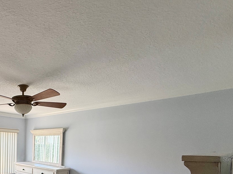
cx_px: 25
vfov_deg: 46.0
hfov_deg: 56.7
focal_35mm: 27
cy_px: 159
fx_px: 182
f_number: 2.2
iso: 160
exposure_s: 1/120
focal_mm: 2.22
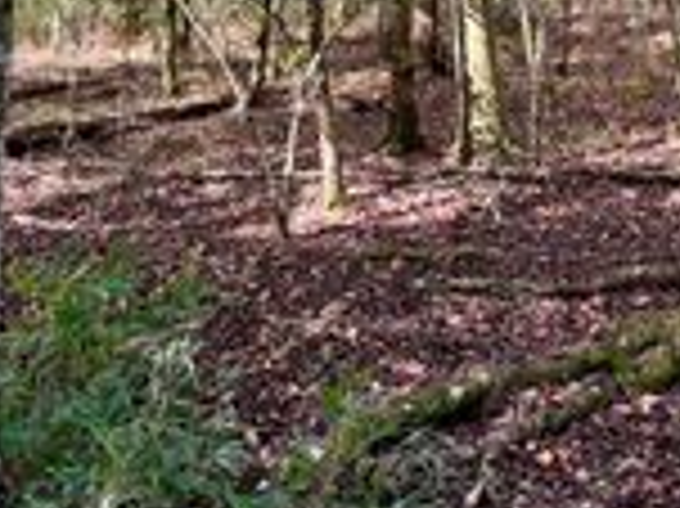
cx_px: 500
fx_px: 726
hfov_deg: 48.5
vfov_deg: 35.0
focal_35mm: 37
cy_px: -2
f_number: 1.8
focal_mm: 1.57
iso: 40
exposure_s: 1/99
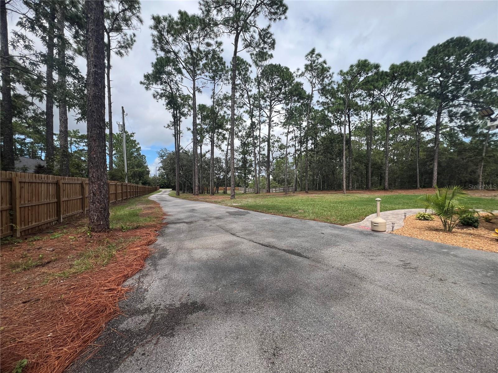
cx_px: 249
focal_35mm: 13
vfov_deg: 89.9
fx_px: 187
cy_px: 186
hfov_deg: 106.2
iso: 32
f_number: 1.8
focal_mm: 1.57
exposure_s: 1/1575
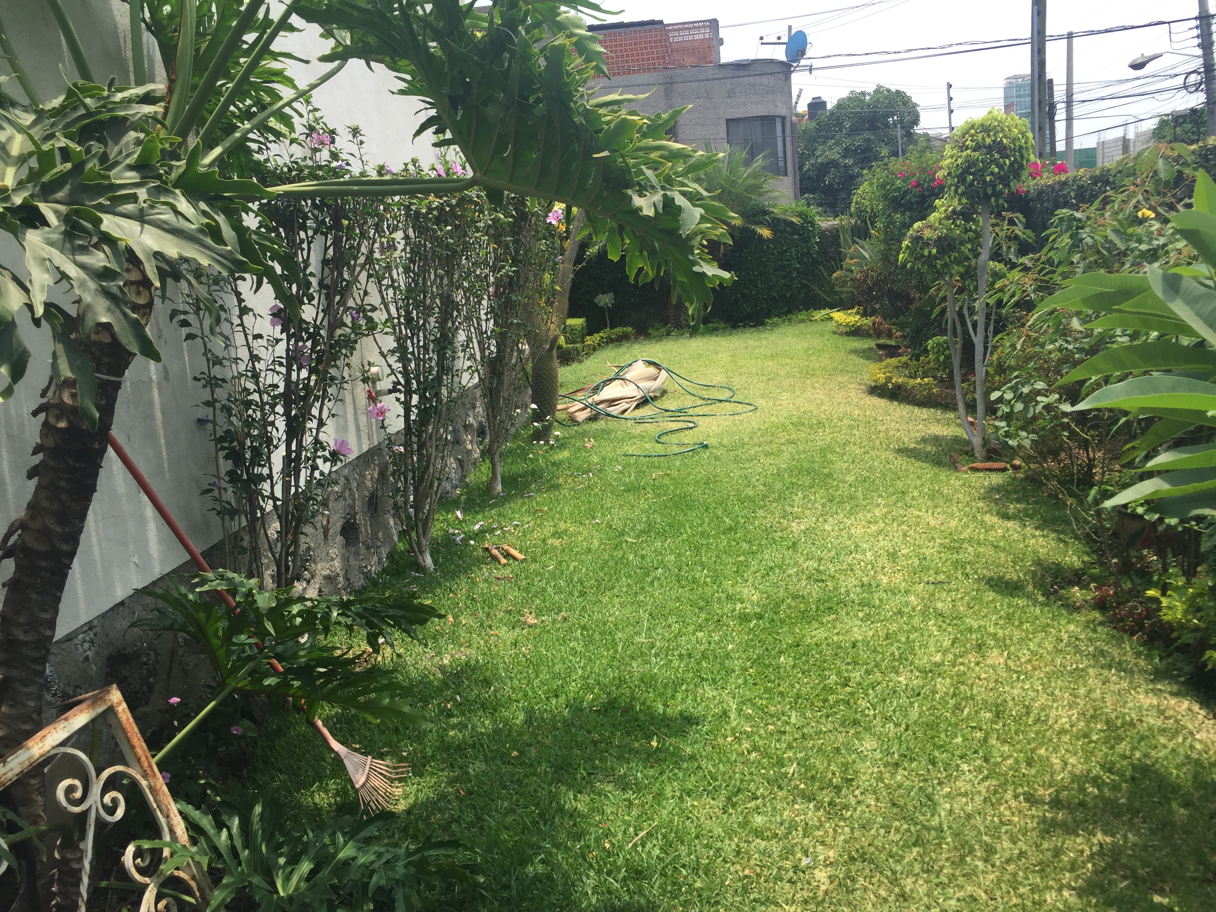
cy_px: 456
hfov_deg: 61.7
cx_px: 608
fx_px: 1019
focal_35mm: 29
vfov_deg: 48.2
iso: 32
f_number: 2.2
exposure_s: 1/920
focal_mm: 4.15
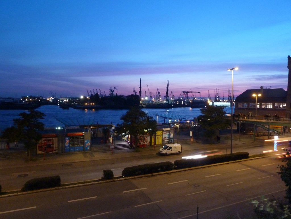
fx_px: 210
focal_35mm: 25
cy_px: 110
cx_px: 146
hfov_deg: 69.4
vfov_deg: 54.9
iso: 400
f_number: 3.3
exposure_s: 1/2.5
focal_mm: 4.1
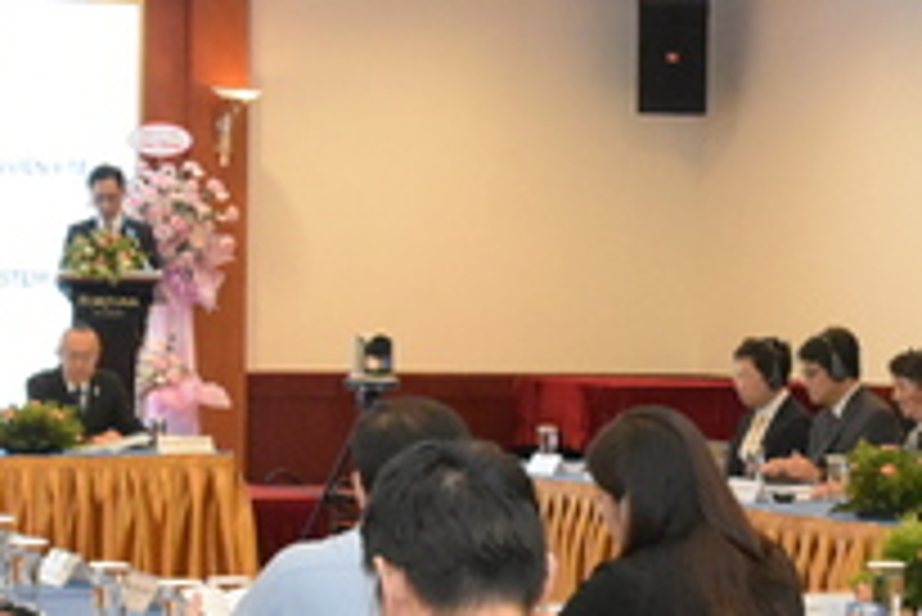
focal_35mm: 123
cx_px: 805
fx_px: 3151
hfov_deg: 16.5
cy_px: 452
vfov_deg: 11.1
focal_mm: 21
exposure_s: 1/160
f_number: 5
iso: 5000
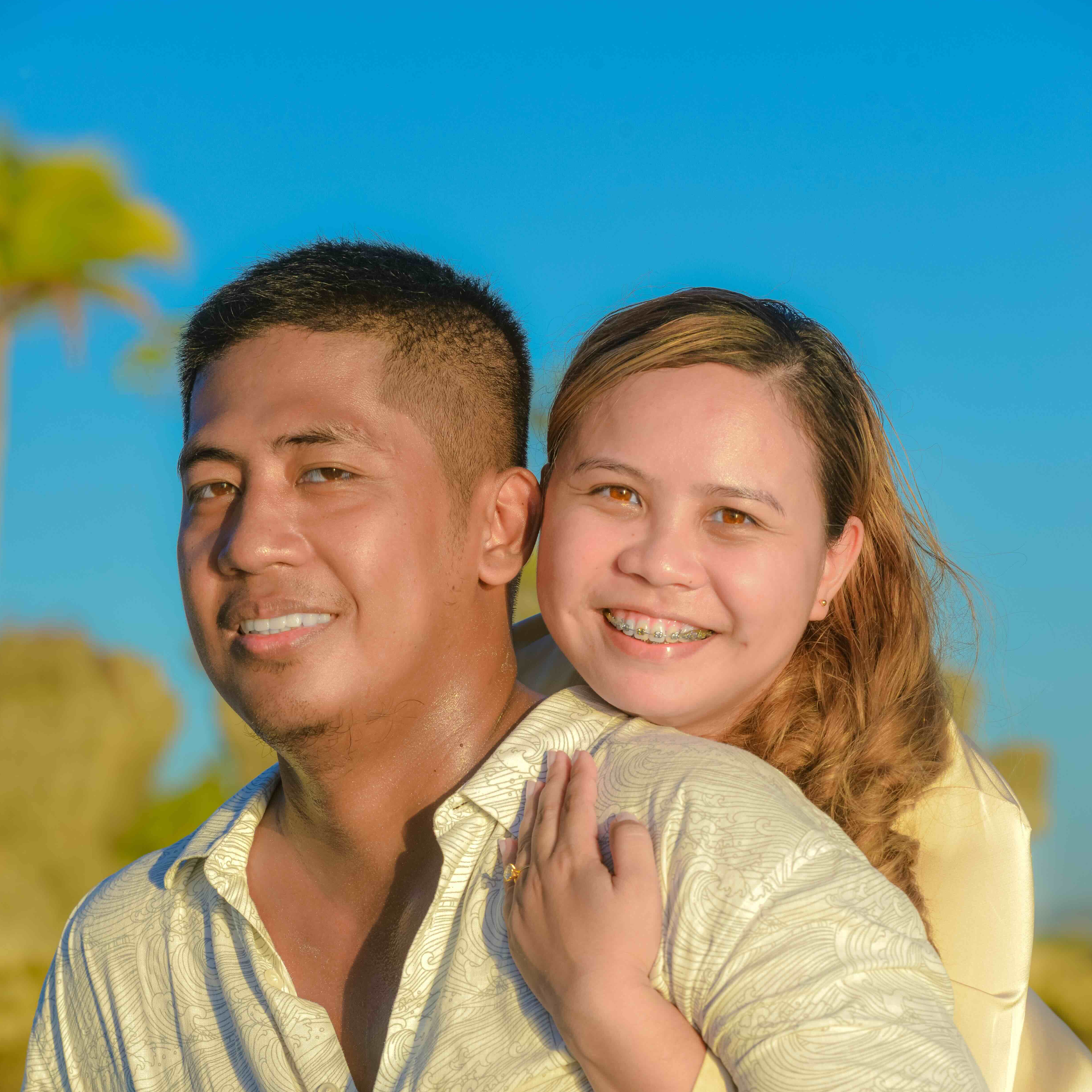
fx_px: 5710
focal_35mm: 160
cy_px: 784
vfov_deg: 10.9
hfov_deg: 10.9
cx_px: 544
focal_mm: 125
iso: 500
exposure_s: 1/640
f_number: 6.3
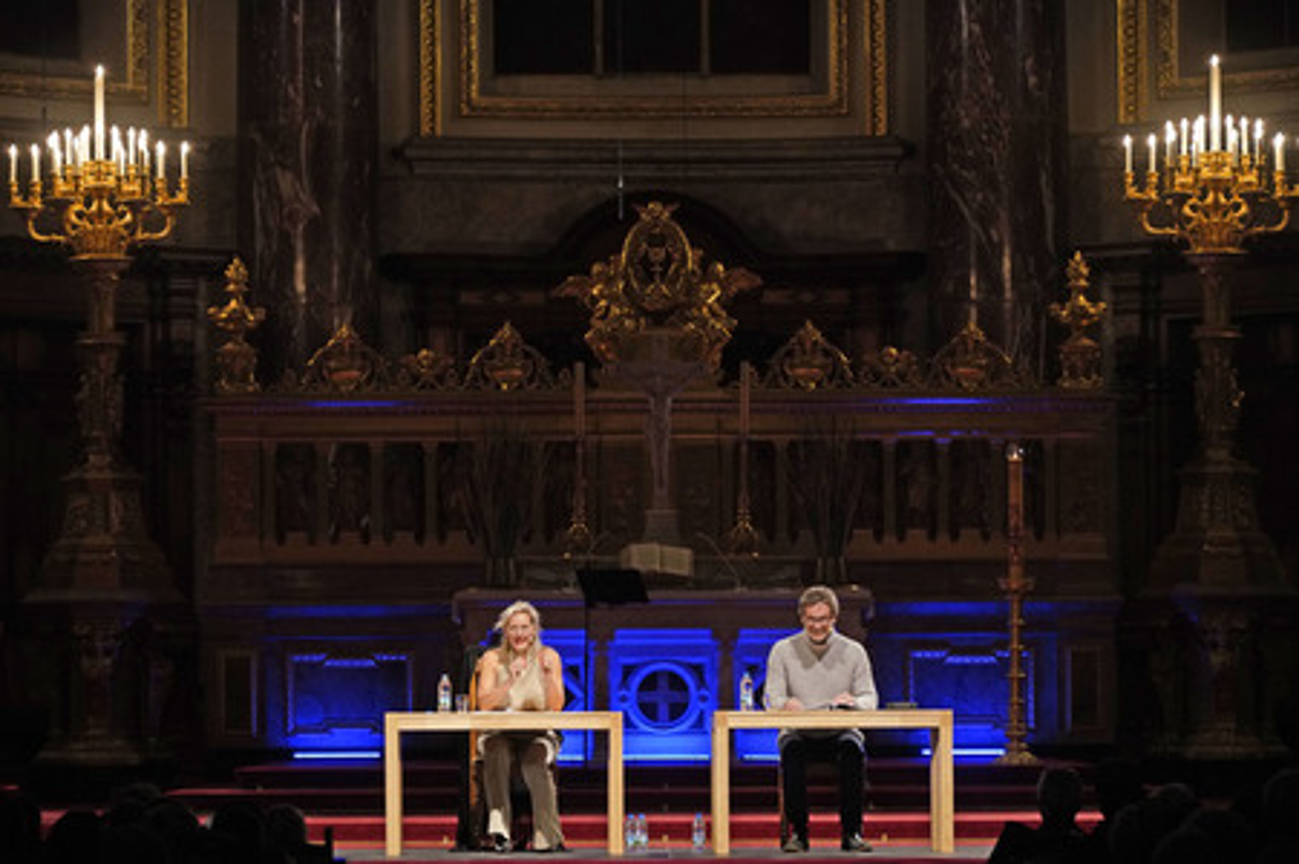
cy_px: 432
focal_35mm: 148
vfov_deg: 9.3
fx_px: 5336
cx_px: 650
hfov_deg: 13.9
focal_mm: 148
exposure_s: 1/160
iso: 3200
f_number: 5.6
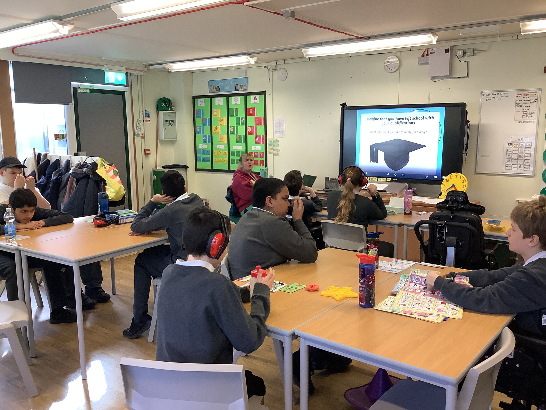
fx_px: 489
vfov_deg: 45.4
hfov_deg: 58.4
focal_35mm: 31
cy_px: 205
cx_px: 273
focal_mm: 3.3
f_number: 2.4
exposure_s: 1/60
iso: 160
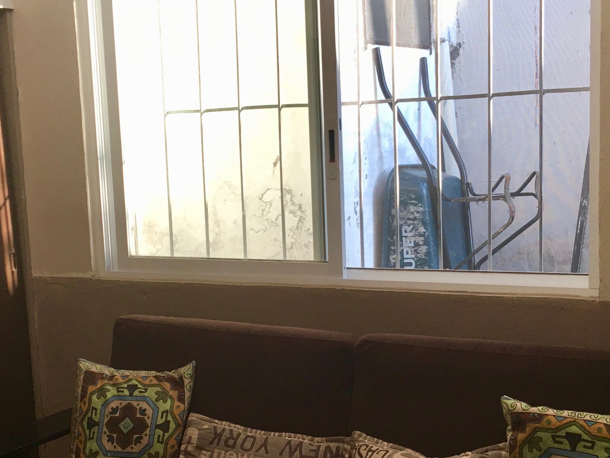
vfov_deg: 23.9
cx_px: 261
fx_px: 1075
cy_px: 302
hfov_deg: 31.6
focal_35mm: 61
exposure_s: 1/40
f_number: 2.2
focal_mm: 4.15
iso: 25
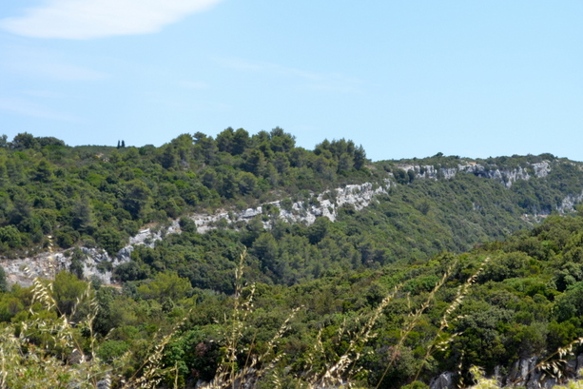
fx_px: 1523
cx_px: 349
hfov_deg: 21.6
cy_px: 165
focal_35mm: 94
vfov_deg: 14.6
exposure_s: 1/200
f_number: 7.1
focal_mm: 48
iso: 100
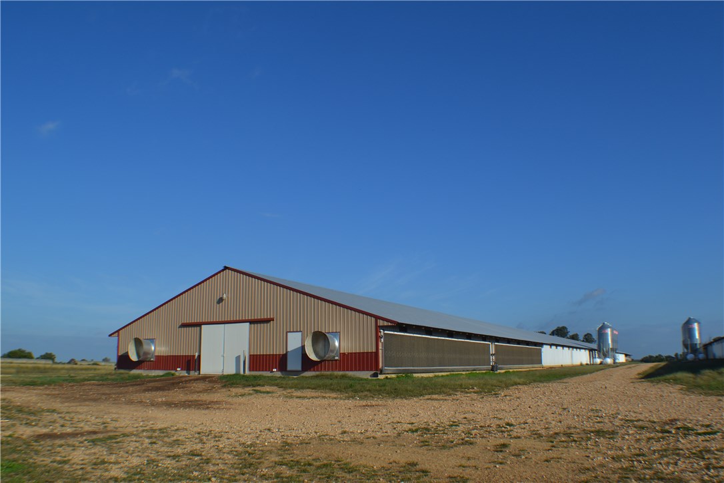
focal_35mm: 36
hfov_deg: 53.1
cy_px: 242
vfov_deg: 36.9
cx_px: 362
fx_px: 724
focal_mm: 24
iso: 100
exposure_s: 1/320
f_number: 9
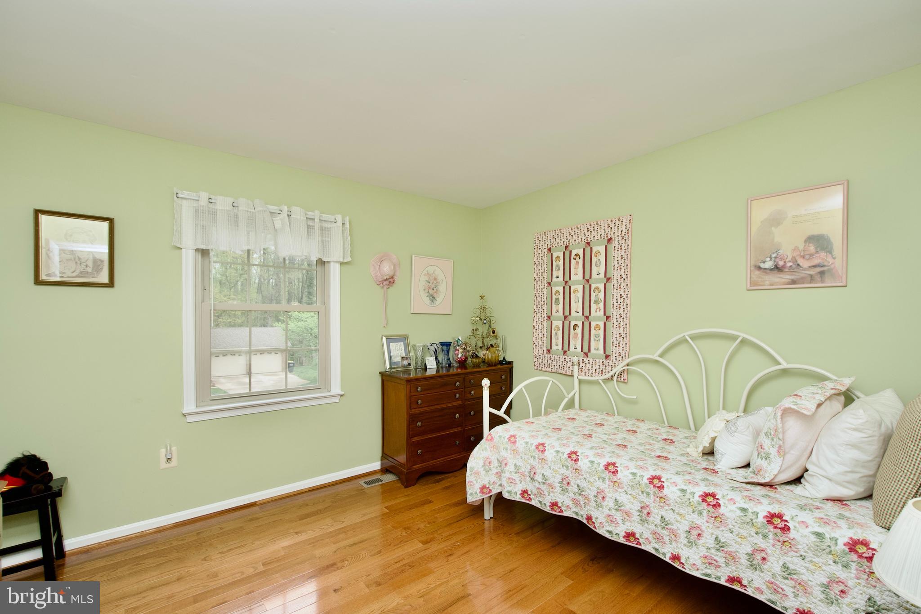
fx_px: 384
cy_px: 307
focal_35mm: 15
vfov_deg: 77.3
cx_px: 460
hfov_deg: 100.4
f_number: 7.1
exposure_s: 1/60
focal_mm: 10
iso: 320
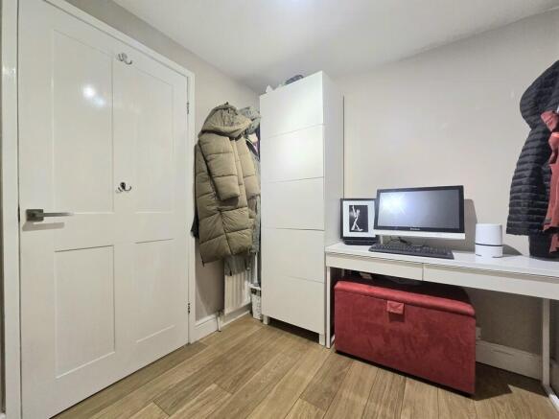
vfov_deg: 89.9
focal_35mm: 13
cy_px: 210
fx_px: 210
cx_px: 280
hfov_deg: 106.2
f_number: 2.2
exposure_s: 1/50.3
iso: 160
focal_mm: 2.2
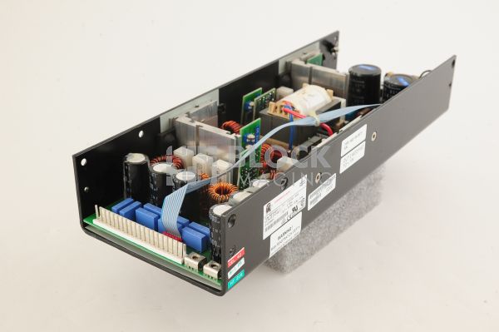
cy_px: 166
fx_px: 692
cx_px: 250
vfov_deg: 26.9
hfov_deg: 39.6
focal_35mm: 50
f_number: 11
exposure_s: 1/125
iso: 1600
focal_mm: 50
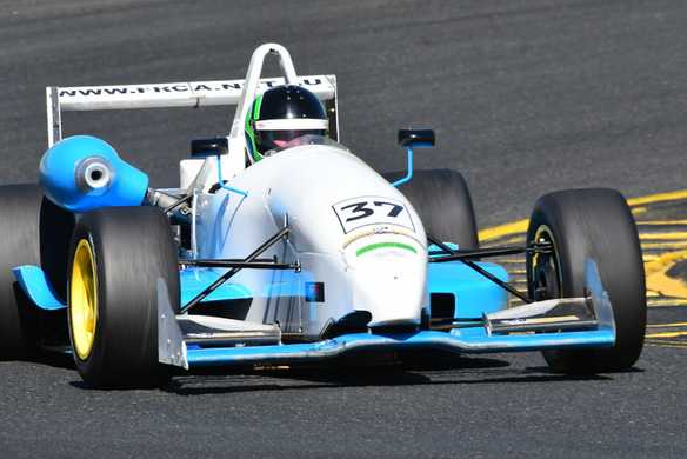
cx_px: 262
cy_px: 181
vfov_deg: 1.6
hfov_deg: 2.4
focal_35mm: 843
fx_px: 16094
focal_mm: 410
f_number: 11
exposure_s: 1/640
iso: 500
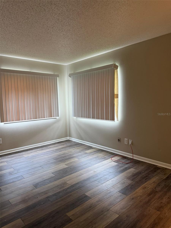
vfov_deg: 71.6
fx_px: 158
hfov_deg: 56.8
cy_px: 114
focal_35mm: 24
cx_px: 86
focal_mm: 6.76
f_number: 1.78
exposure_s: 1/60
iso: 250
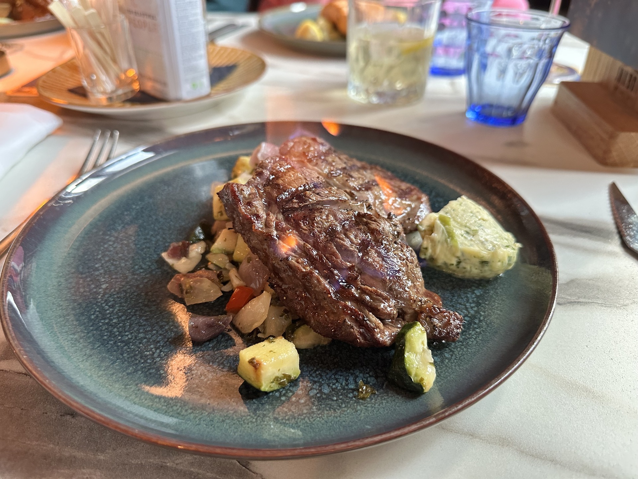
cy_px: 240
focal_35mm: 24
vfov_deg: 56.8
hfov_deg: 71.6
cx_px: 319
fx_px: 442
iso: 500
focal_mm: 6.86
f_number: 1.78
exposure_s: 1/50
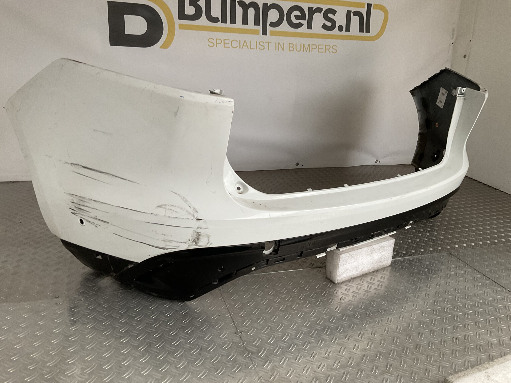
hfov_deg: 61.7
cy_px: 192
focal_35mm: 29
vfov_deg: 48.2
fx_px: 428
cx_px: 256
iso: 100
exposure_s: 1/60
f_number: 1.8
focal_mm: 3
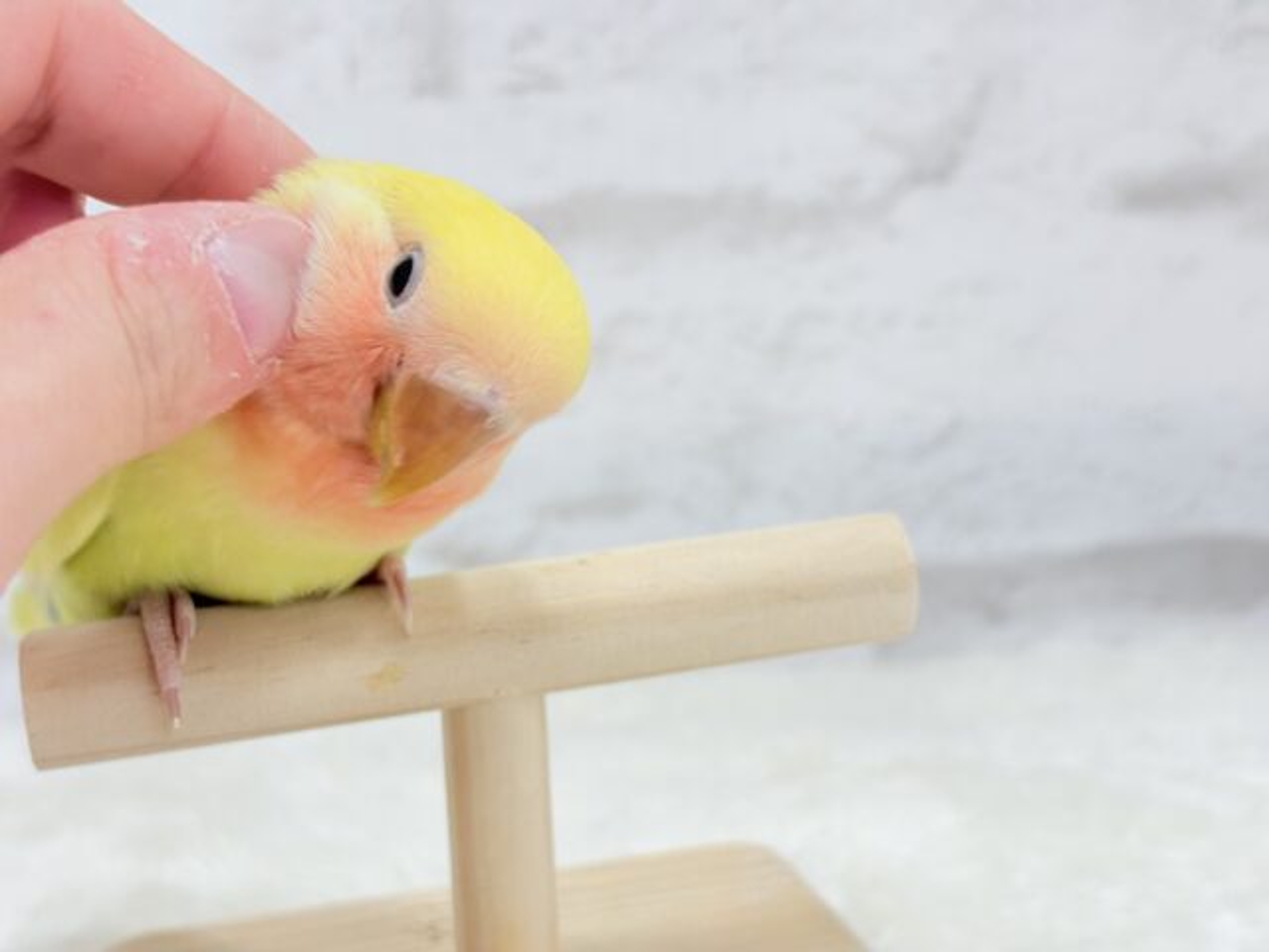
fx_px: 1906
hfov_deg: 36.8
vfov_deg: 28.0
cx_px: 634
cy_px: 476
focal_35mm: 52
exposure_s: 1/50
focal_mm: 5.96
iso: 40
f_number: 1.6
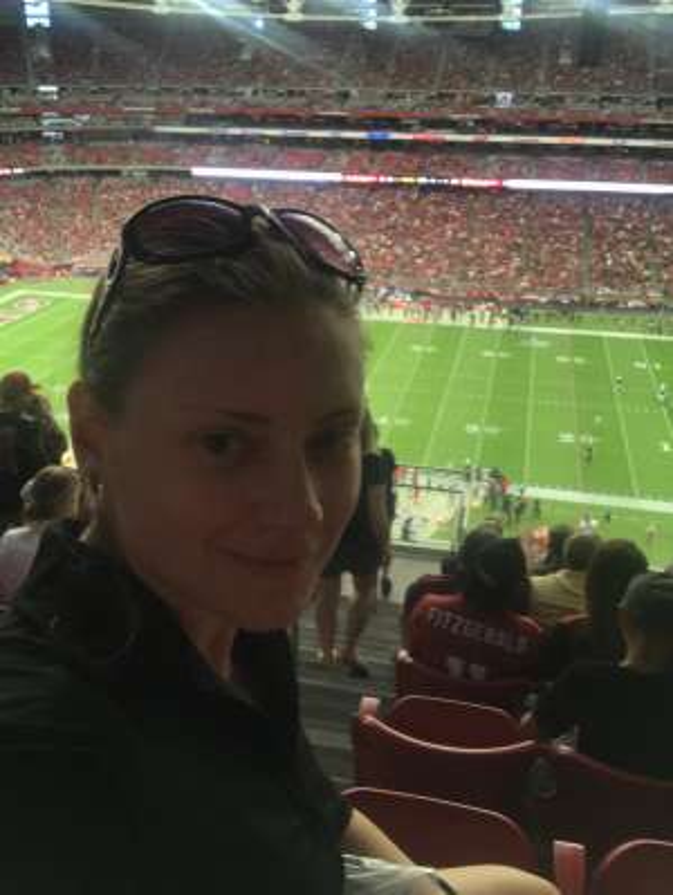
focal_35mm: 32
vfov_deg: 56.8
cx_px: 336
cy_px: 448
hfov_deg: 44.2
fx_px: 828
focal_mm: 2.87
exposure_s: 1/43
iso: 25
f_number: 2.2
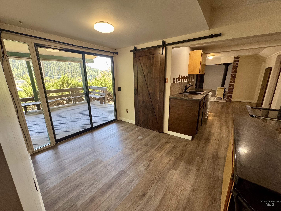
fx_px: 114
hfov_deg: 102.1
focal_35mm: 14
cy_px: 106
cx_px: 140
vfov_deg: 85.7
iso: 200
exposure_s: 1/120
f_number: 2.2
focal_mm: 2.22
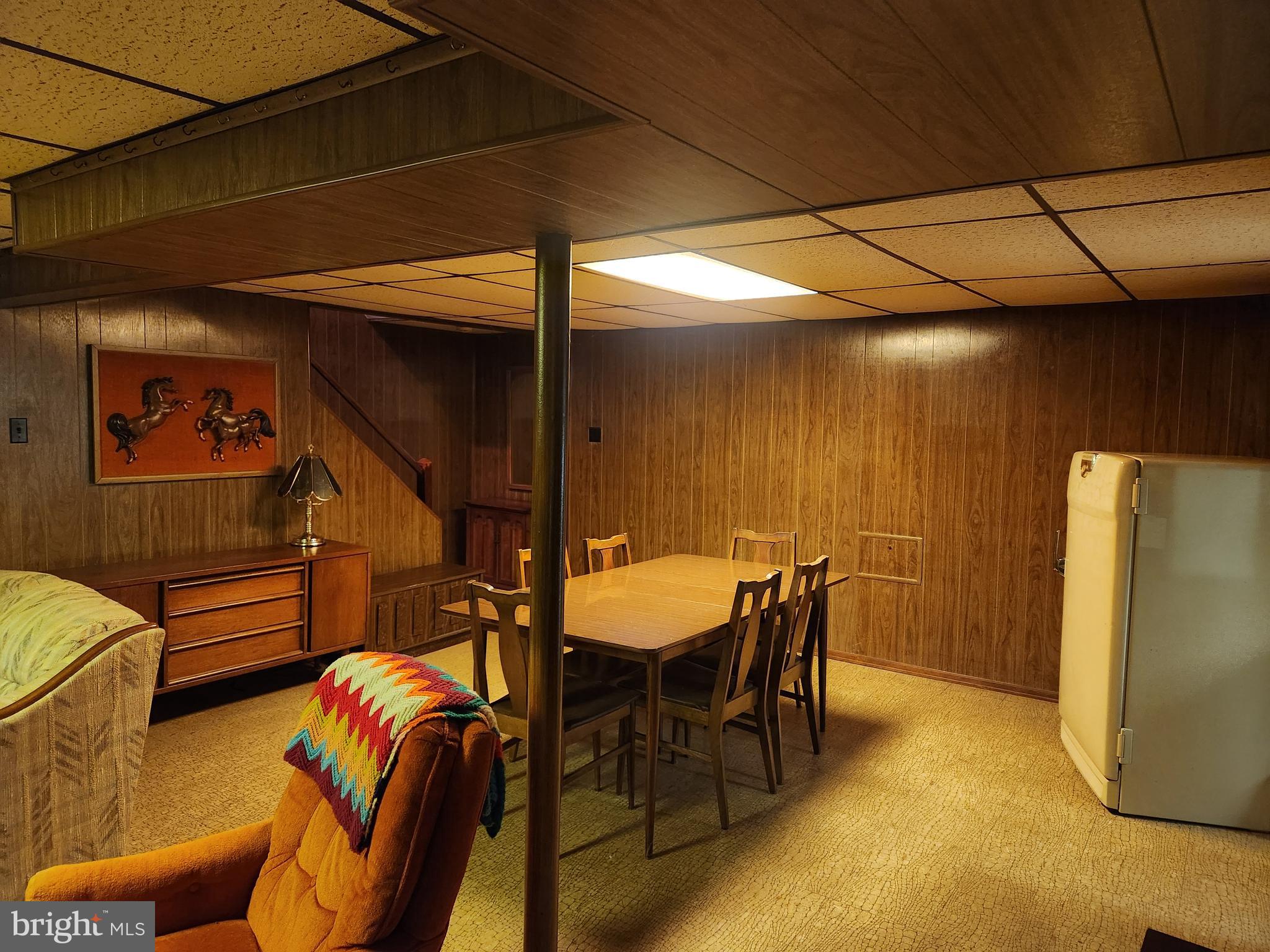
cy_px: 476
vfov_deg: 58.9
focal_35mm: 23
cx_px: 635
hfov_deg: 73.9
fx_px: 844
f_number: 1.8
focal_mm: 5.4
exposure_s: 1/24
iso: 800
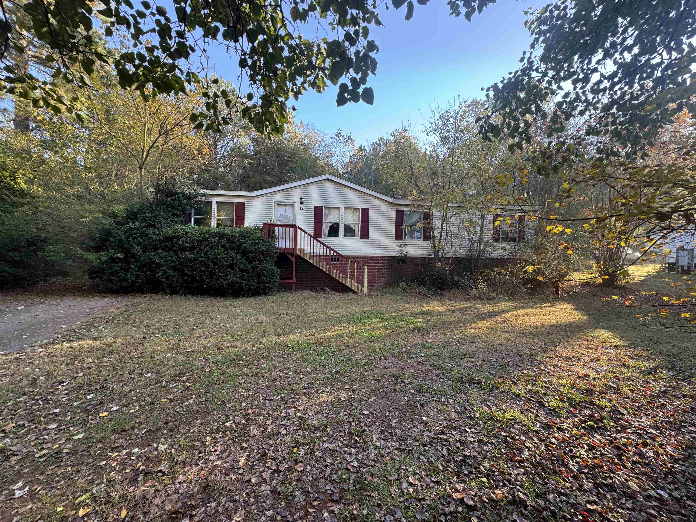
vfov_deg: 85.7
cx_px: 348
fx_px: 281
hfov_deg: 102.1
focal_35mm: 14
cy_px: 261
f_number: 2.2
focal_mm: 2.22
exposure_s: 1/99
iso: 80
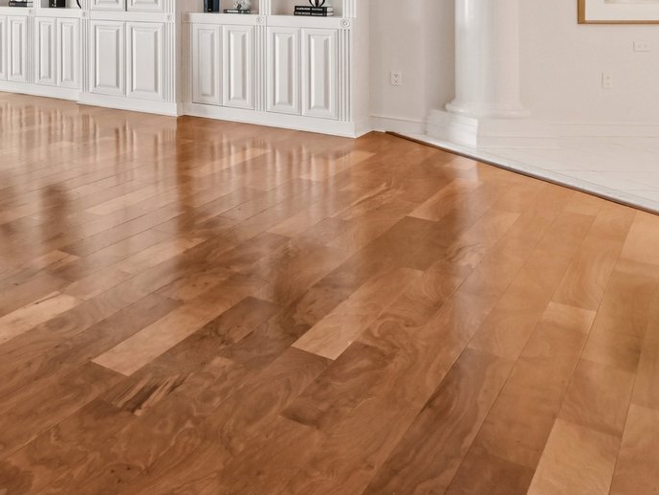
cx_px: -198
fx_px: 762
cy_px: -19
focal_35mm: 40
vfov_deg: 32.6
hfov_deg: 33.8
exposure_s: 1/40
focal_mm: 14
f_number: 8
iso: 400
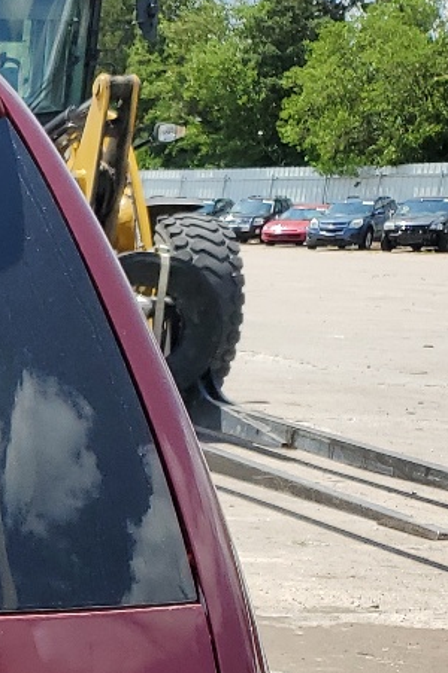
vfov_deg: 20.4
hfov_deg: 11.7
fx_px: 1795
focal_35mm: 96
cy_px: 707
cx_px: -612
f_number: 1.5
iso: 50
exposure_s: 1/2000
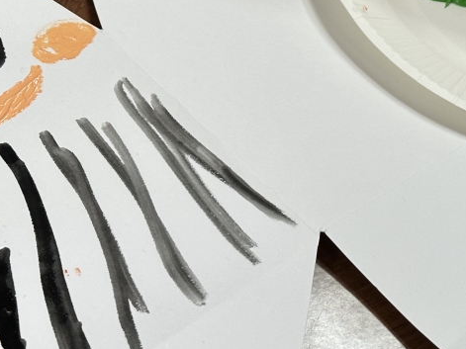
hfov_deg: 19.1
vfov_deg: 14.4
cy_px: 82
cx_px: 358
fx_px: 1373
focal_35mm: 102
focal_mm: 6.86
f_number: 1.78
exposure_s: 1/50
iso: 80
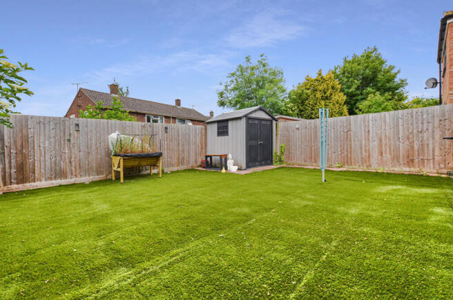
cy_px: 150
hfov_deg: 100.5
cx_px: 226
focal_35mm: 15
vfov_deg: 77.0
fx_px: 188
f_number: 9
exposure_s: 1/640
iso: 800
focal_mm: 10
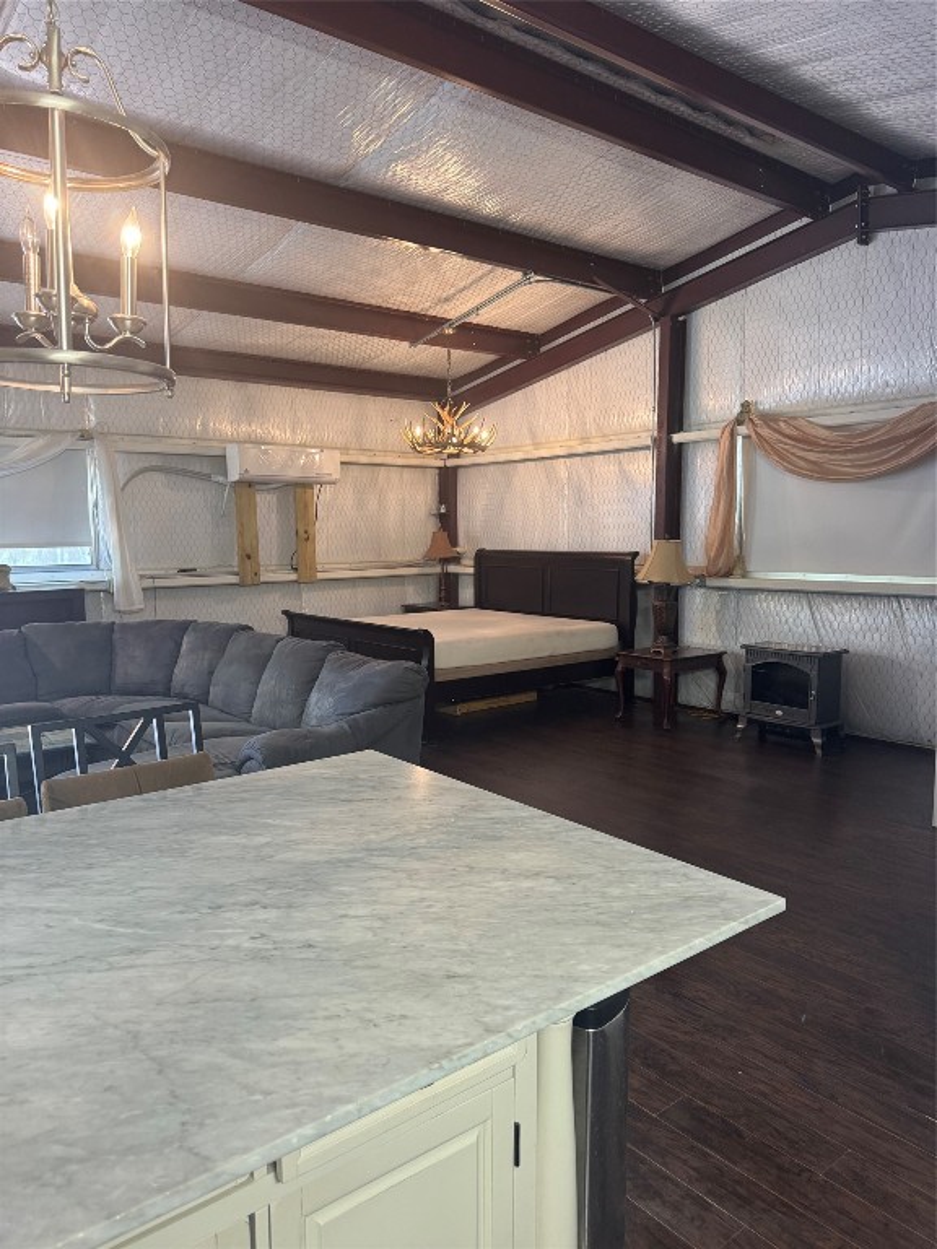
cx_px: 468
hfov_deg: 56.8
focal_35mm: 24
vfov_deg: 71.6
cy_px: 624
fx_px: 866
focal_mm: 6.76
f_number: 1.78
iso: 200
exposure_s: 1/60
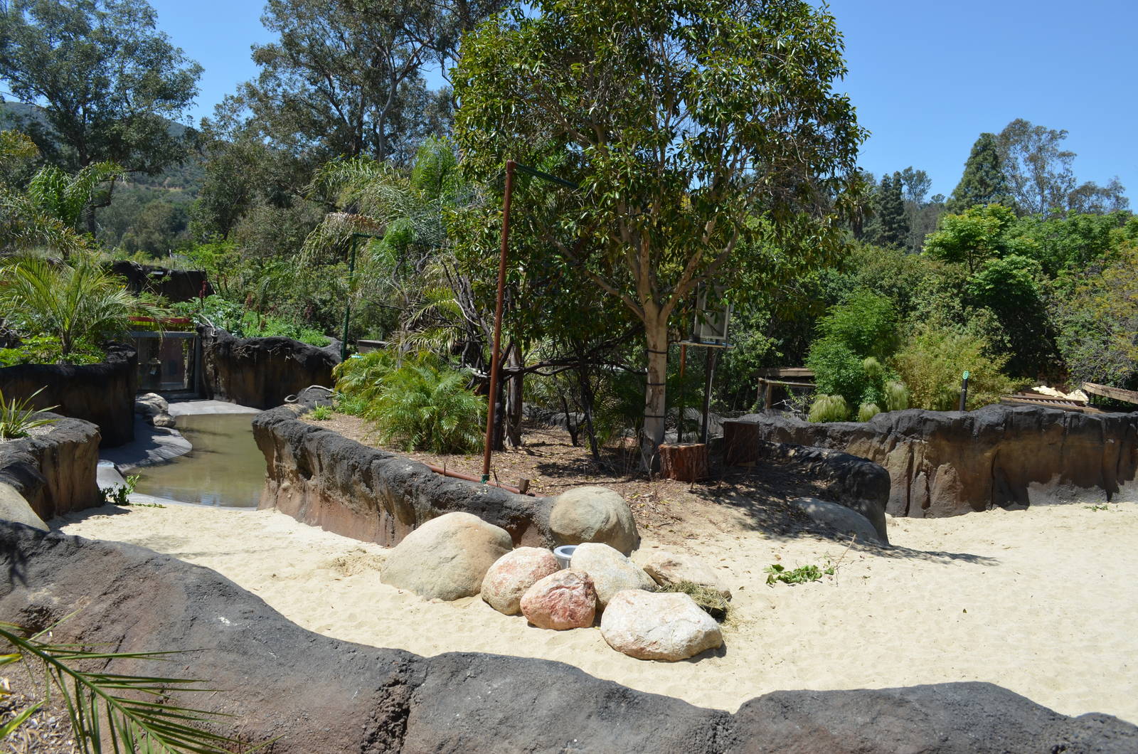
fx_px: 852
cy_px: 377
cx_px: 569
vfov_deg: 47.7
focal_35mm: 27
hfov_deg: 67.5
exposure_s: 1/250
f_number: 8
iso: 125
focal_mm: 18
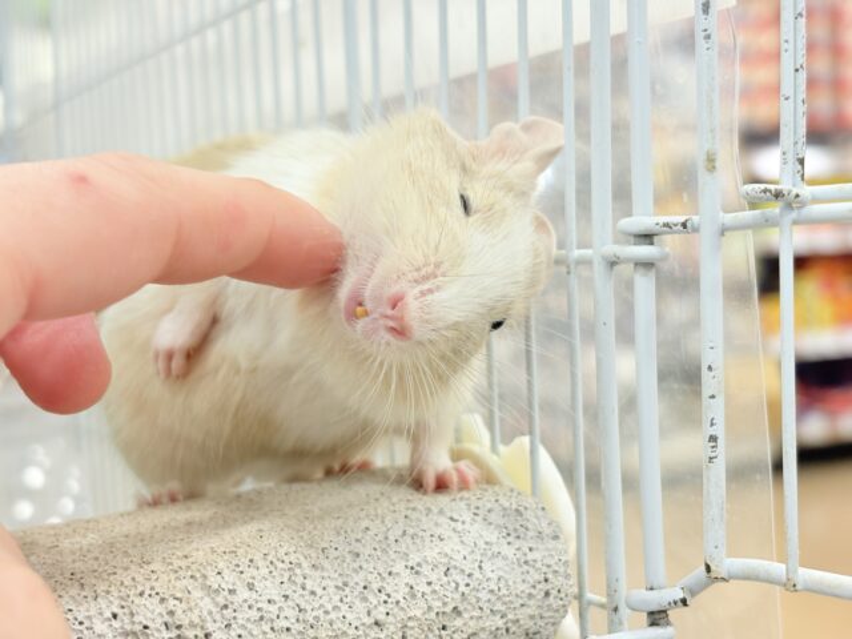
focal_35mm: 52
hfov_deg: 36.8
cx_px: 426
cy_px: 320
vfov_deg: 28.0
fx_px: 1280
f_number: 1.6
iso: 64
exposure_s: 1/50
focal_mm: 5.96
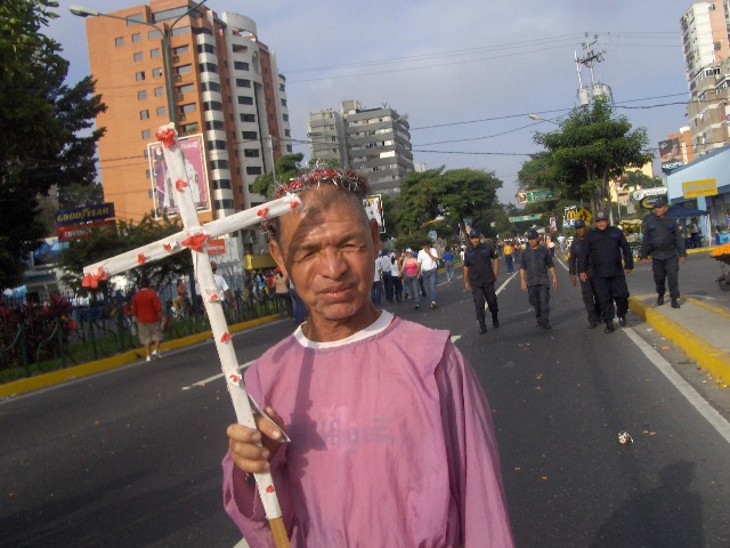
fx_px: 738
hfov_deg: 52.6
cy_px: 274
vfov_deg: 40.7
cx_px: 365
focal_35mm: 35
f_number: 4.3
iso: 100
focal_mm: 5.8
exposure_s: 1/862
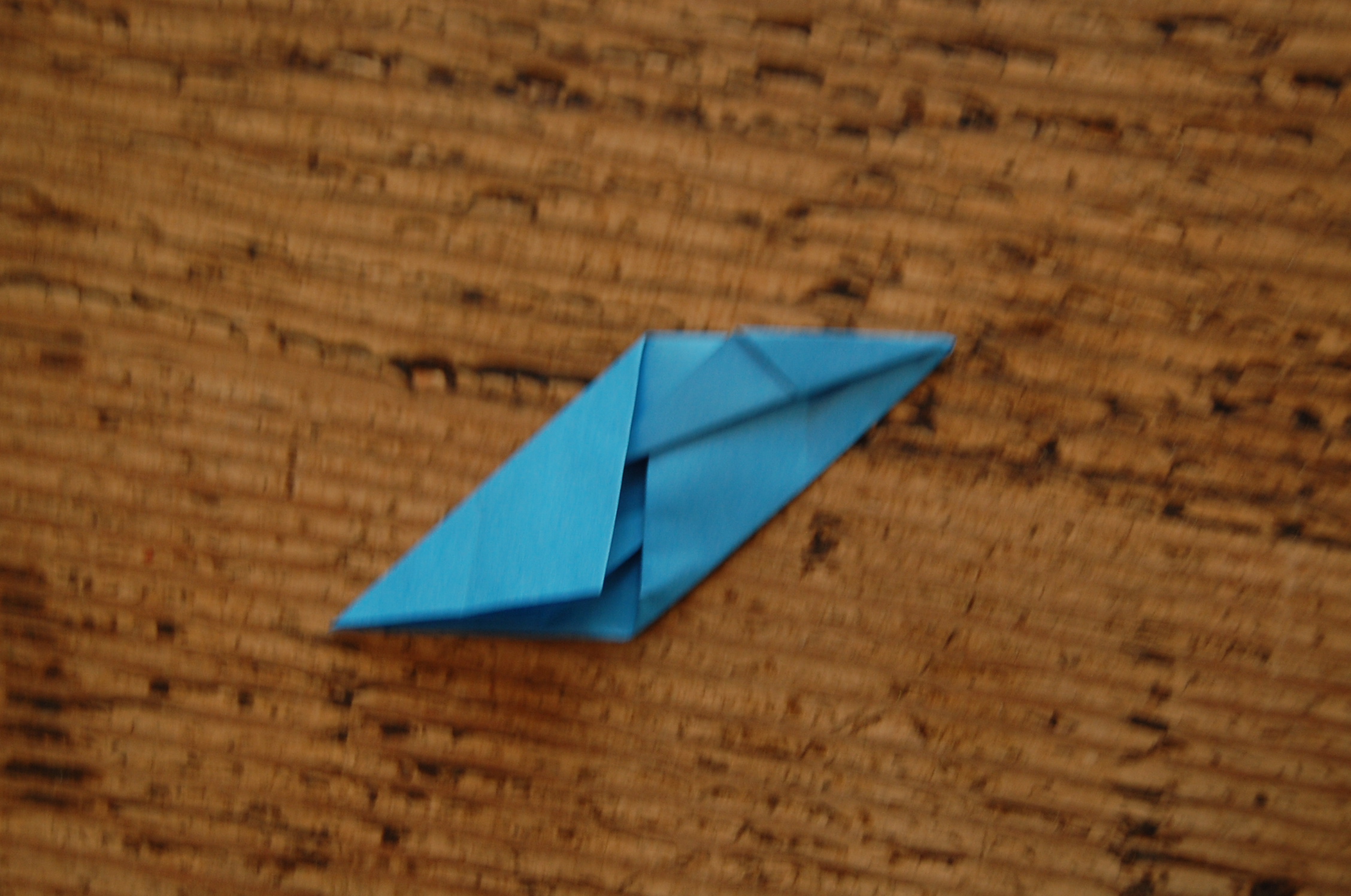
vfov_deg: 23.7
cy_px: 448
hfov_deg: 35.1
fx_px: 2135
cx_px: 676
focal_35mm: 57
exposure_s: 1/30
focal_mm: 38
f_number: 5
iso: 450
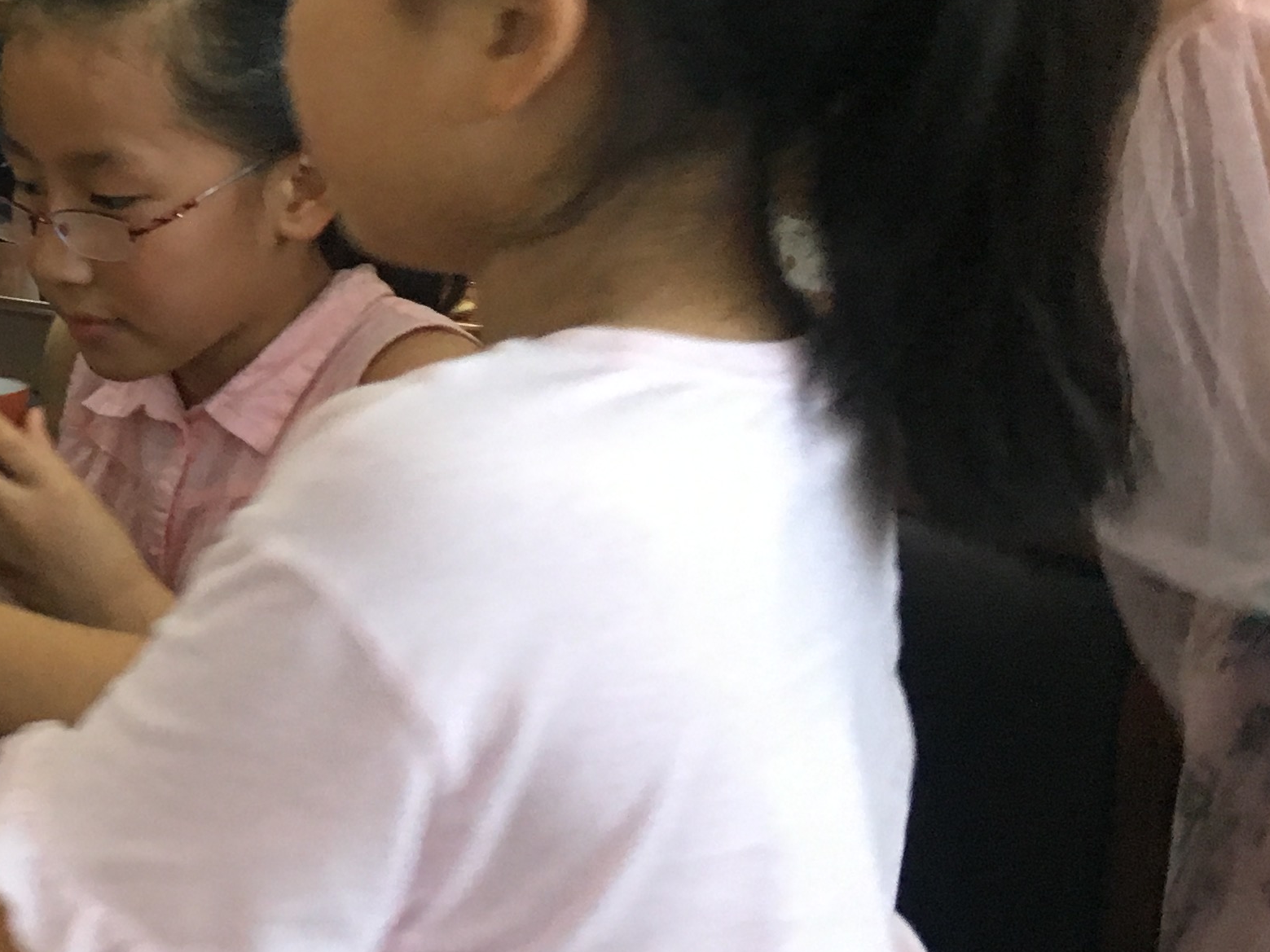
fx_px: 2751
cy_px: 220
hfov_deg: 23.7
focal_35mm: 75
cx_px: -263
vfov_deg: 19.5
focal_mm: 4.15
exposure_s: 1/33
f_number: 2.2
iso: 200
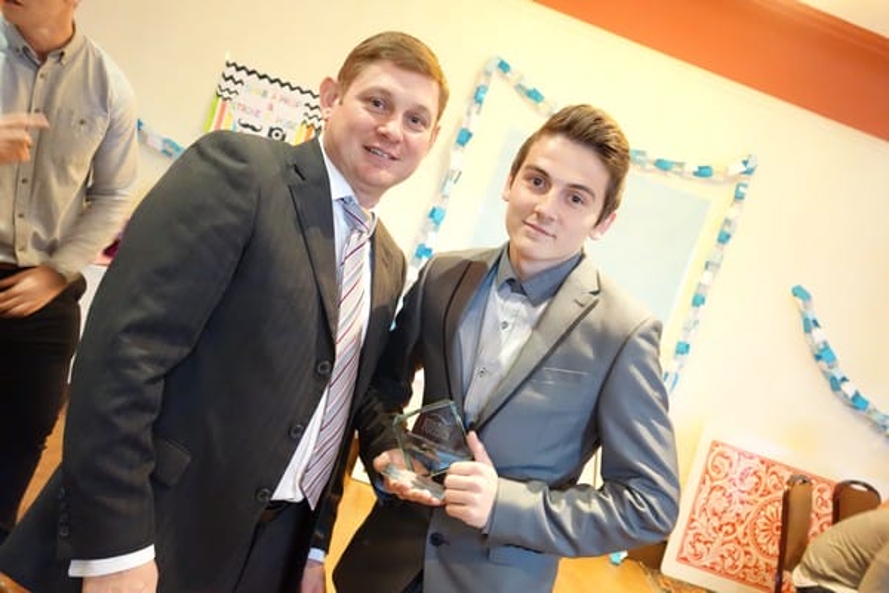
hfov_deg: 57.2
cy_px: 296
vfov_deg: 40.0
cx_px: 444
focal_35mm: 33
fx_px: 815
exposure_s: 1/10
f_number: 2.5
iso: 3200
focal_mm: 12.18
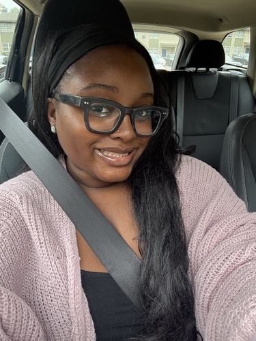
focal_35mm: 23
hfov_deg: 58.9
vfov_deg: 73.9
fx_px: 227
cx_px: 128
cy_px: 170
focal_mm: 2.69
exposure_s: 1/60
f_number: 1.9
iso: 100
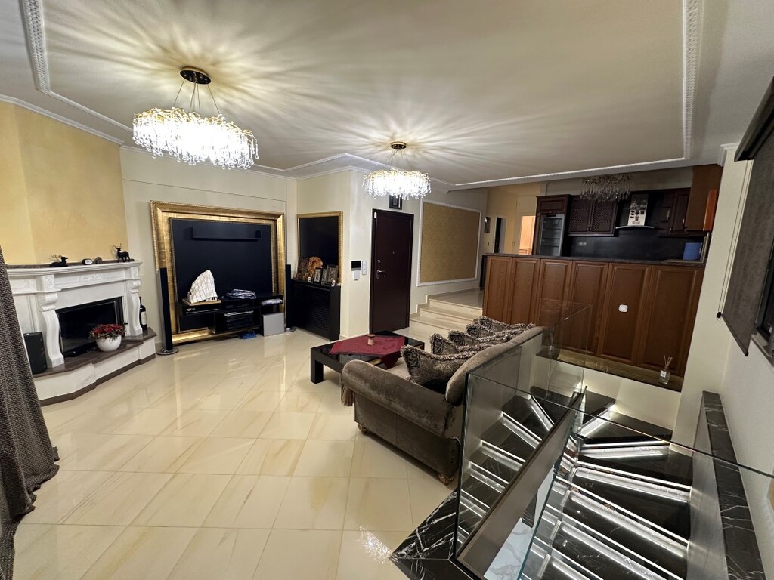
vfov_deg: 85.7
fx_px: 313
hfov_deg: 102.1
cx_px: 387
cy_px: 290
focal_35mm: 14
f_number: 2.2
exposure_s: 1/50
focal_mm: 2.22
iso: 200
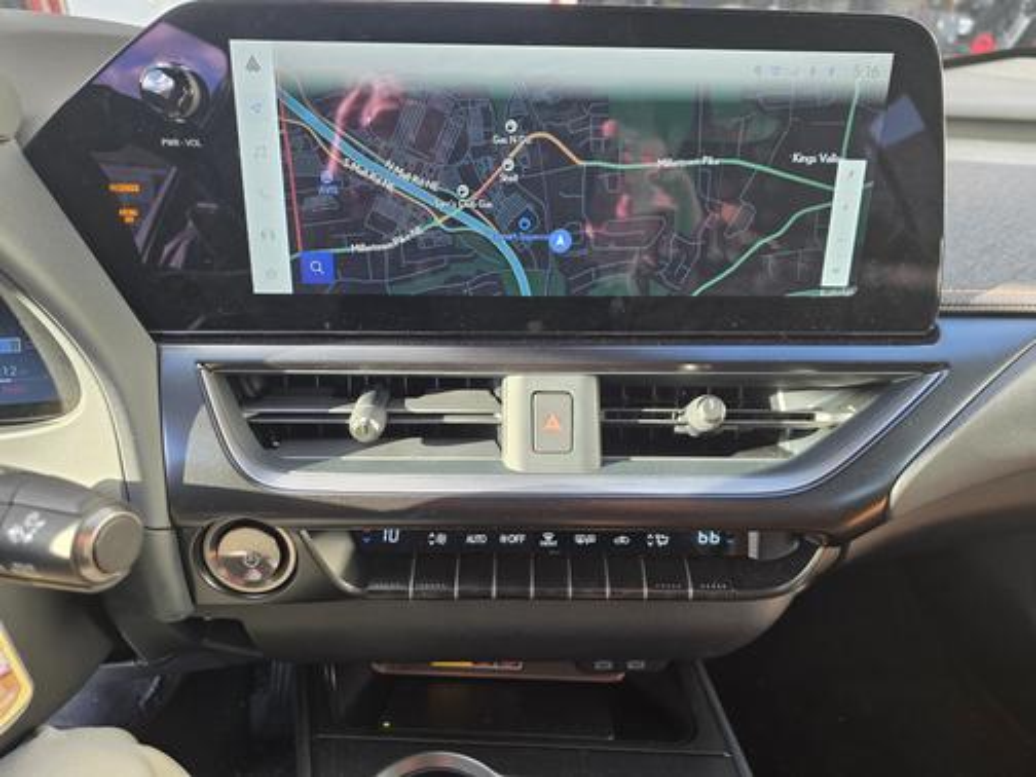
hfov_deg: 73.9
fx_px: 688
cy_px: 388
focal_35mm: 23
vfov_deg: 58.9
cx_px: 518
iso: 160
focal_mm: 6.25
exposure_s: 1/180
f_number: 1.7
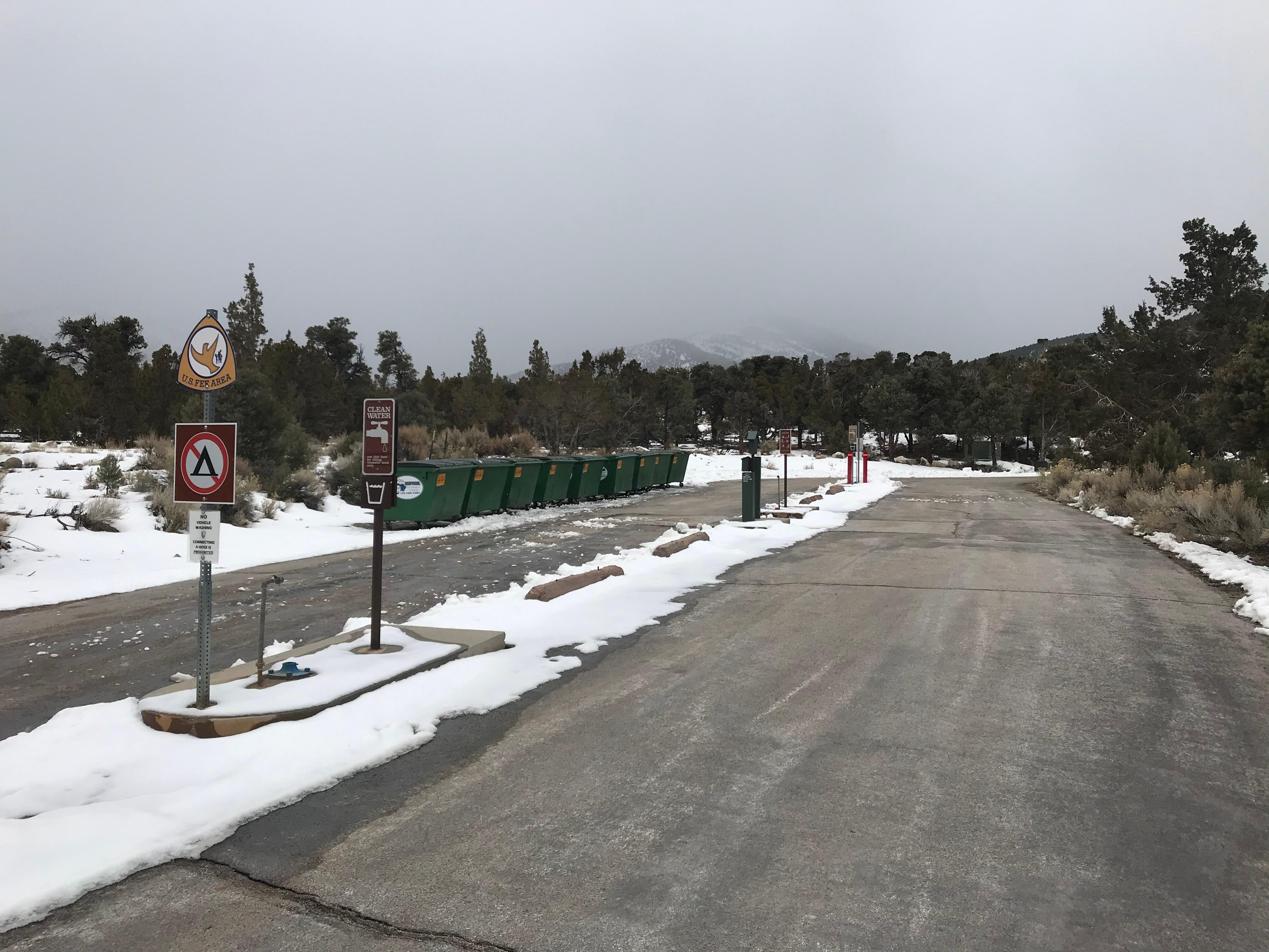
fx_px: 1026
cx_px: 634
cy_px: 476
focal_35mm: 28
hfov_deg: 63.4
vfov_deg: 49.7
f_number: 1.8
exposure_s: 1/1681
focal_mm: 3.99
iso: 20
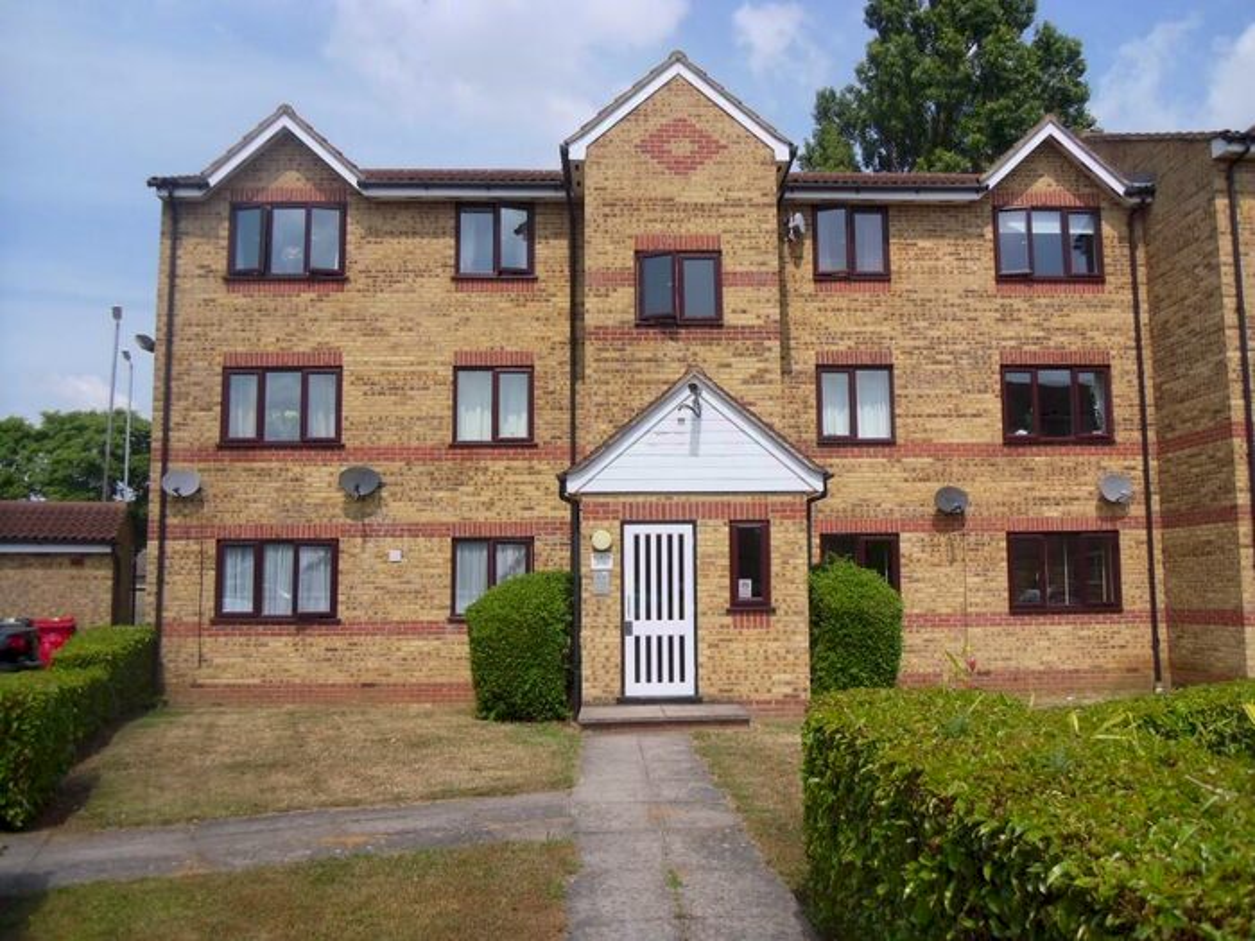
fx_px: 1124
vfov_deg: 45.4
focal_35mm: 31
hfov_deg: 58.4
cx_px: 628
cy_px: 470
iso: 80
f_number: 3.3
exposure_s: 1/824
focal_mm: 5.6
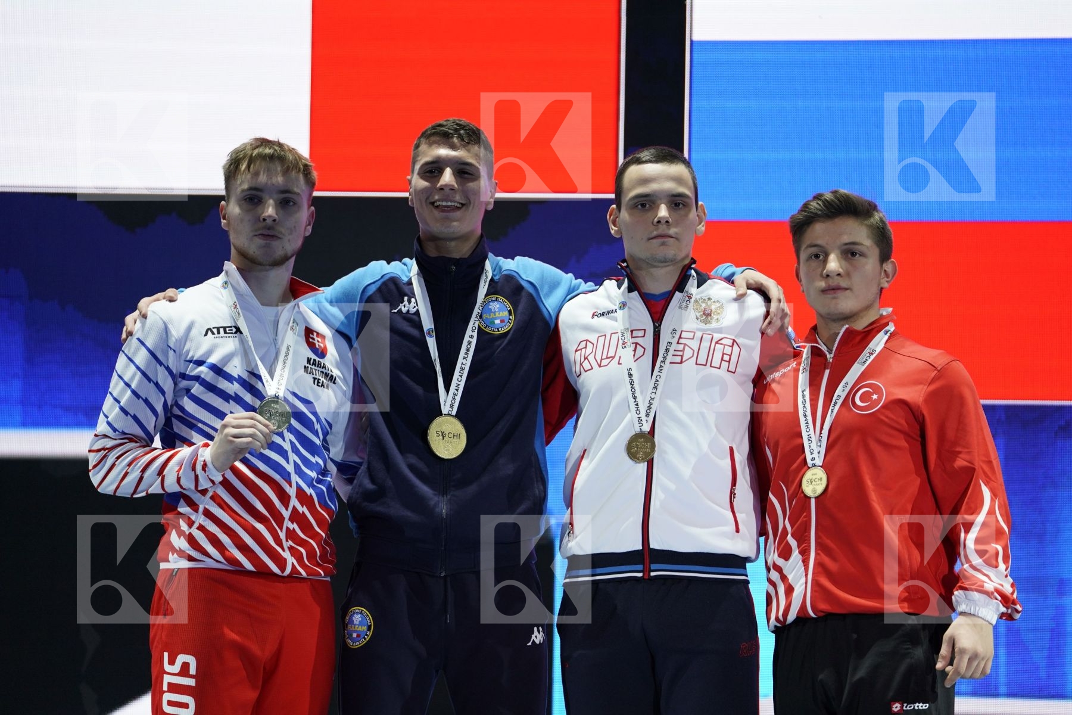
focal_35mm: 162
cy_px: 358
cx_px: 536
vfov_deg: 8.5
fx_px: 4824
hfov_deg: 12.7
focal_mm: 162
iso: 500
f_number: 2.8
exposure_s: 1/250
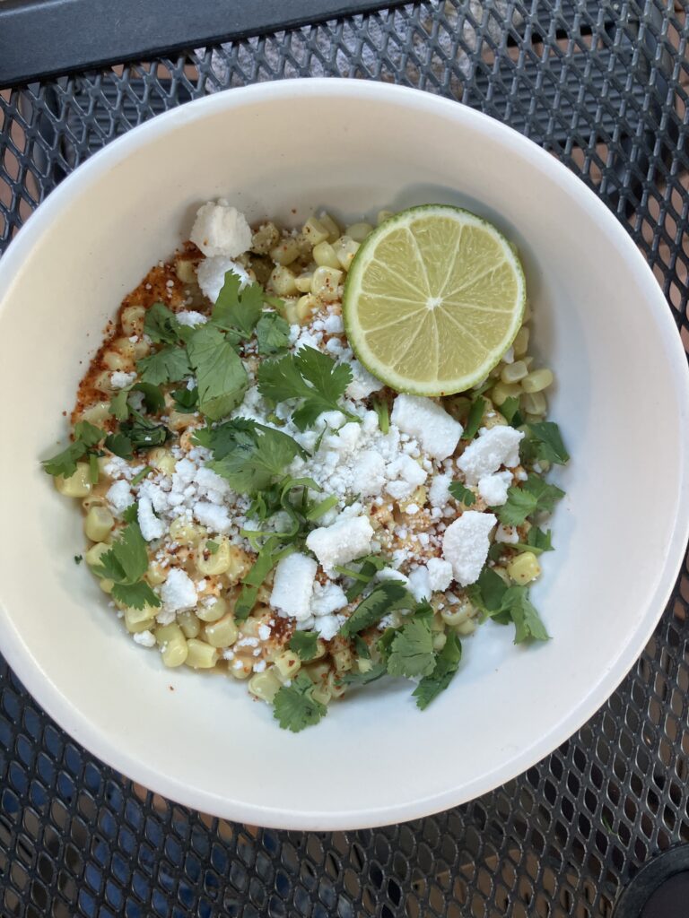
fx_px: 743
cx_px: 344
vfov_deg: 63.4
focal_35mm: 28
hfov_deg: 49.7
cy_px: 459
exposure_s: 1/121
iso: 80
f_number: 1.8
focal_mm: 3.99
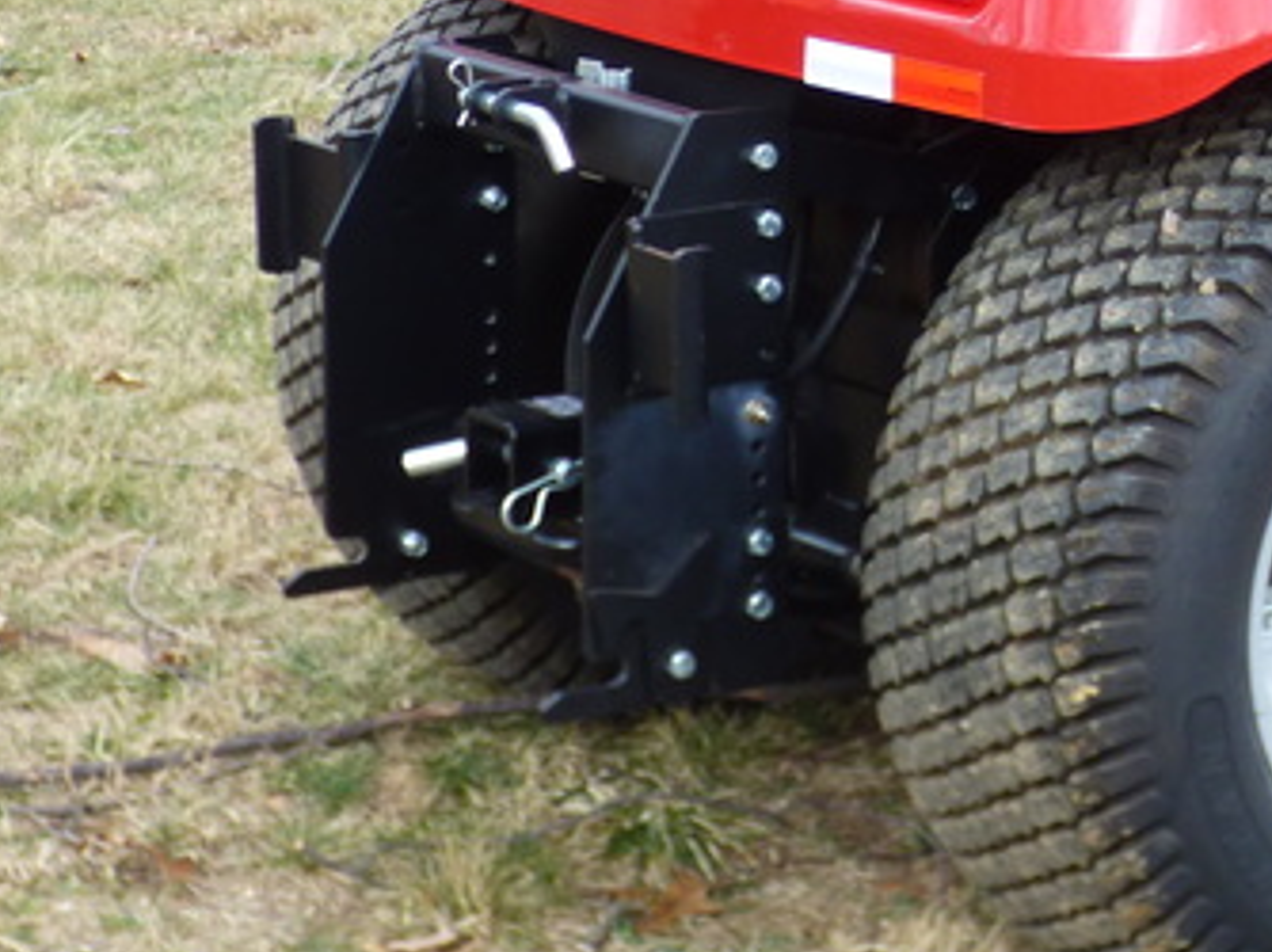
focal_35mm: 132
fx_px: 4847
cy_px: -30
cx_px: 1436
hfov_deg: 14.6
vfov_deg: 11.1
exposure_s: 1/60
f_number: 3.6
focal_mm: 7.37
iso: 100
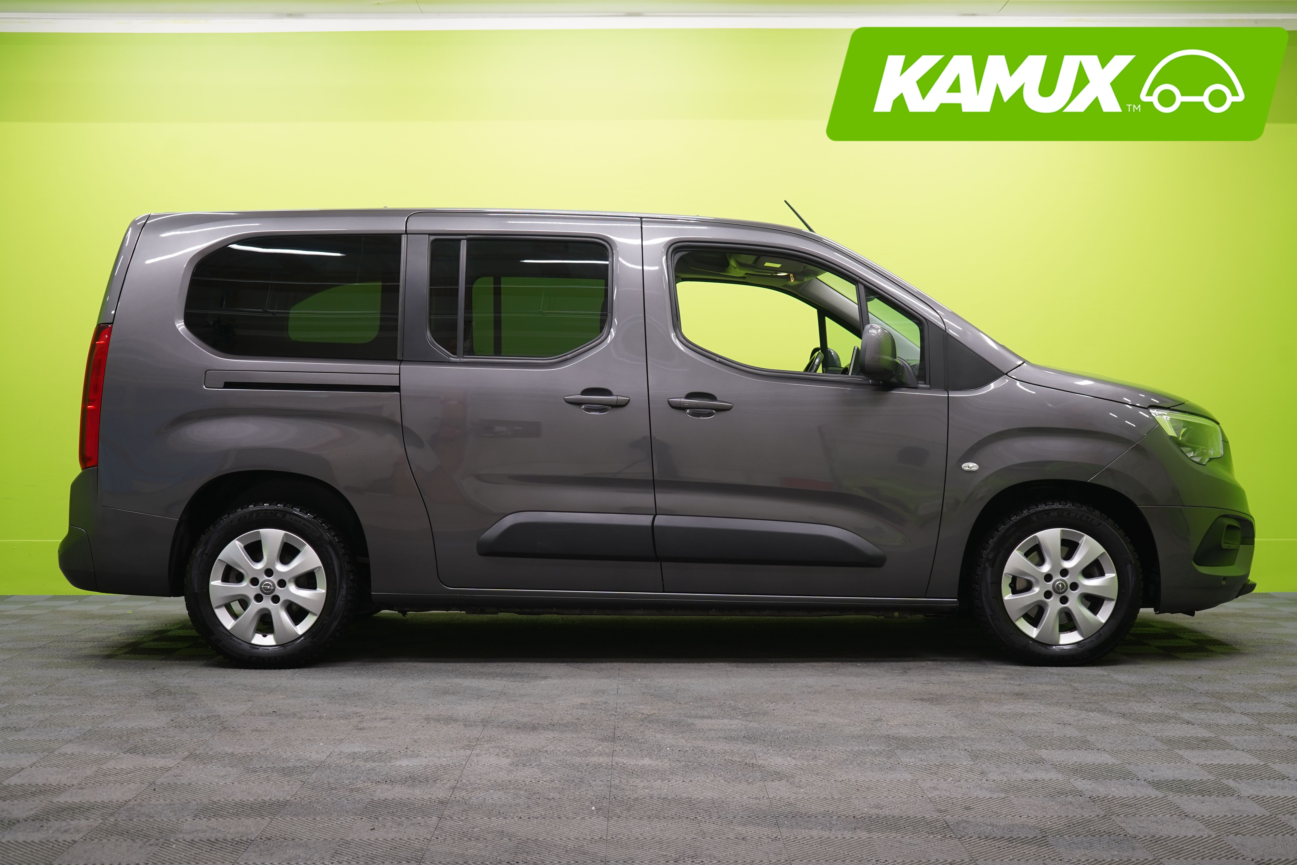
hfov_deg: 42.7
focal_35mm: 46
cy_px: 427
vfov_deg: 29.2
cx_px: 660
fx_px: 1657
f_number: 5
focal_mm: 45
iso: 400
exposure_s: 1/25
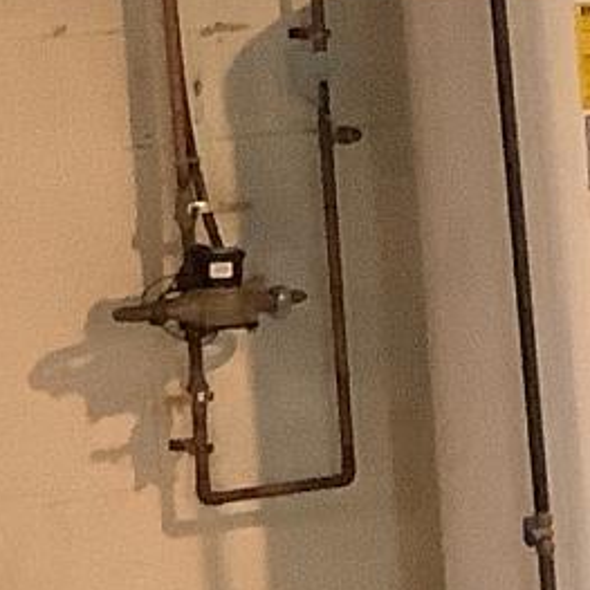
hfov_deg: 7.6
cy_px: 366
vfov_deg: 8.2
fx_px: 4107
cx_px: 1490
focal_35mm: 213
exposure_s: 1/40
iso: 250
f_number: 2.4
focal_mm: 3.3
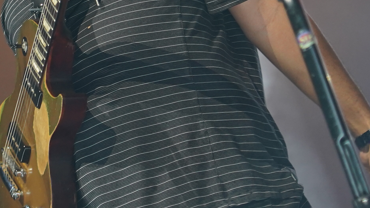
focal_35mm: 270
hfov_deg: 8.0
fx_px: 2649
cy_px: -128
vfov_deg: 4.5
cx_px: 21
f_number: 4
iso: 1250
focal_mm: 80
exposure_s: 1/160
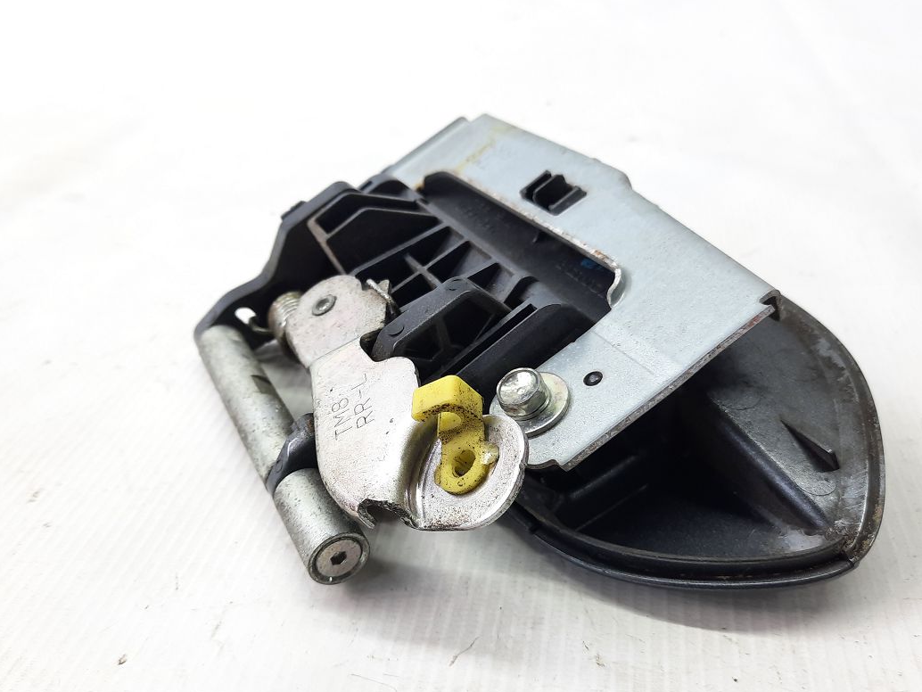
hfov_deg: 61.6
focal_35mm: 29
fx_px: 773
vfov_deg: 48.2
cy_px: 385
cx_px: 447
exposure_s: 1/50
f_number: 2
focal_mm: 4.6
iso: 80
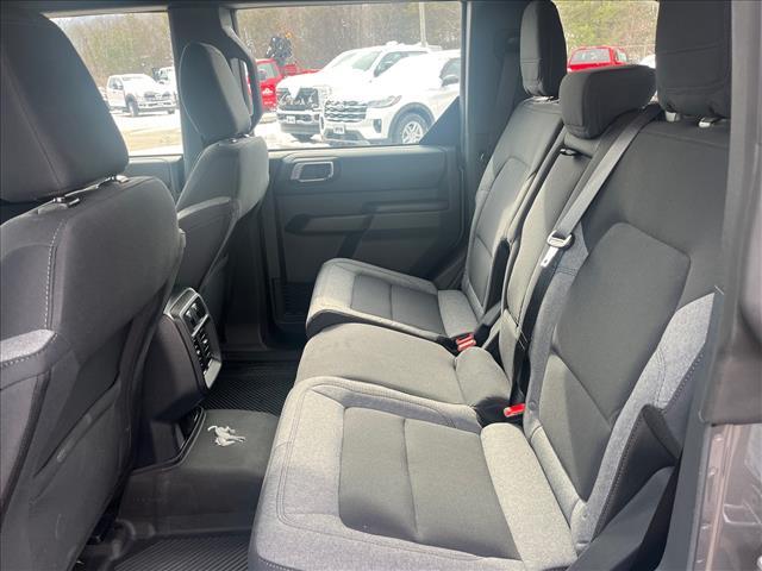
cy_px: 286
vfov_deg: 53.1
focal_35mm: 26
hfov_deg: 67.3
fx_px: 572
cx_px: 381
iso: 50
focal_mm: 5.1
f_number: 1.6
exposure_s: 1/155
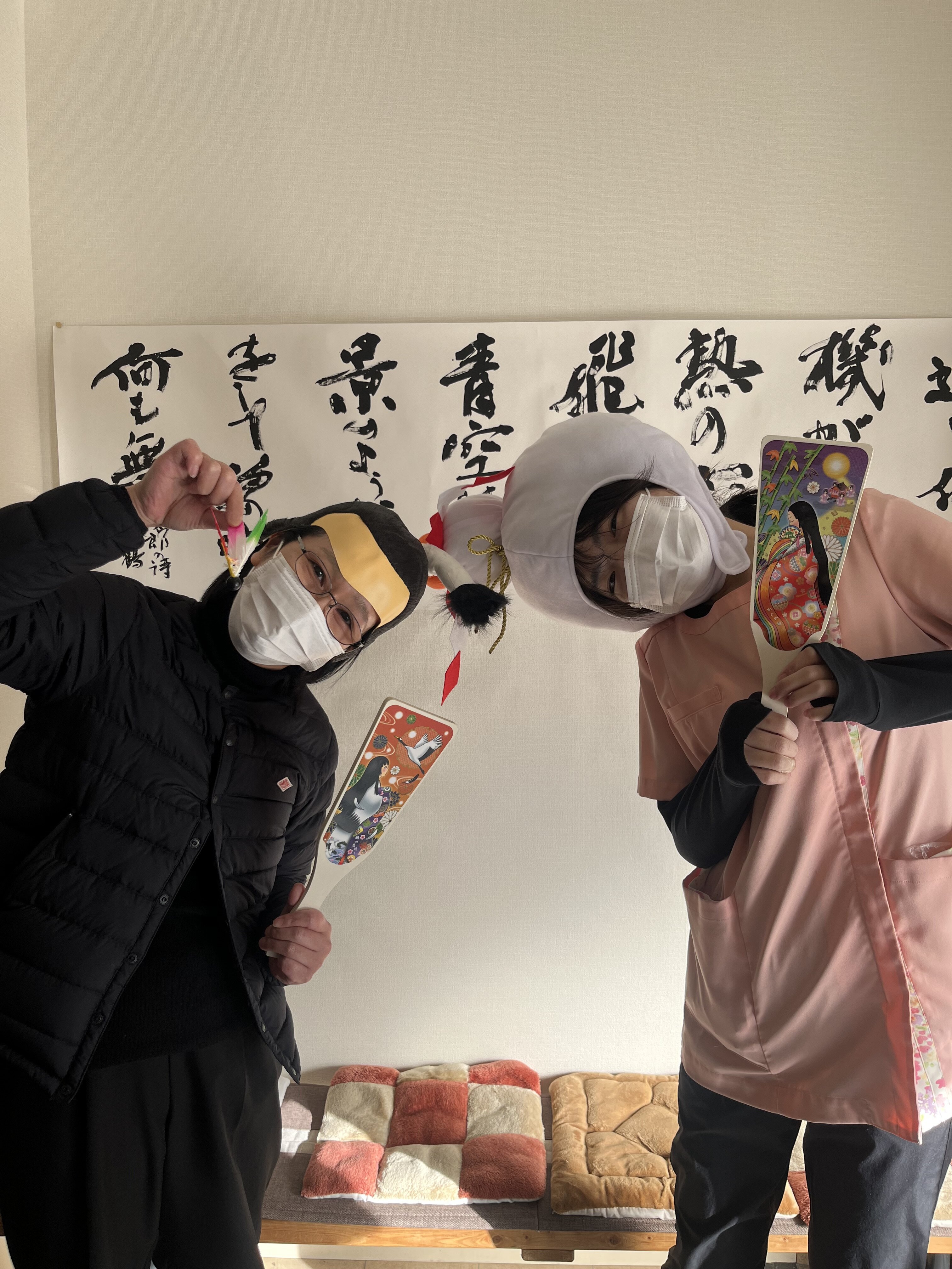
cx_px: 476
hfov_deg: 53.1
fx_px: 953
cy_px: 634
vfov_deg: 67.3
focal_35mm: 26
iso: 40
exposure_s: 1/174
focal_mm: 5.1
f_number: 1.6
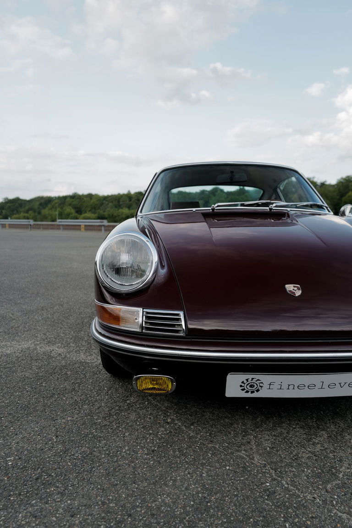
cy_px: 264
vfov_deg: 65.4
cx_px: 176
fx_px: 410
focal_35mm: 28
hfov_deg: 46.5
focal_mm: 28
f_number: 3.5
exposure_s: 1/100
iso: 100
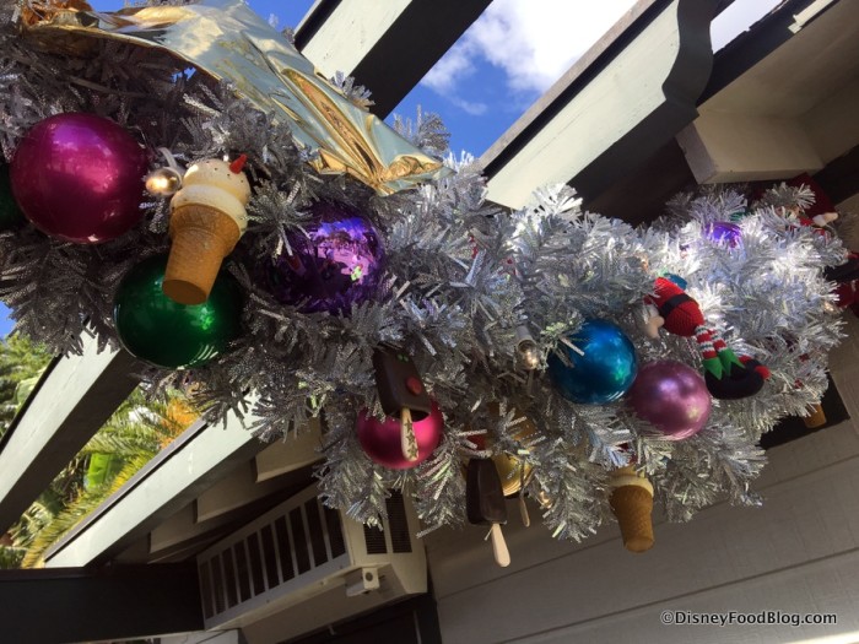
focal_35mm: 29
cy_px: 322
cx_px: 430
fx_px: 720
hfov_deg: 61.7
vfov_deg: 48.2
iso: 25
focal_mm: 4.15
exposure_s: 1/718
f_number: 2.2
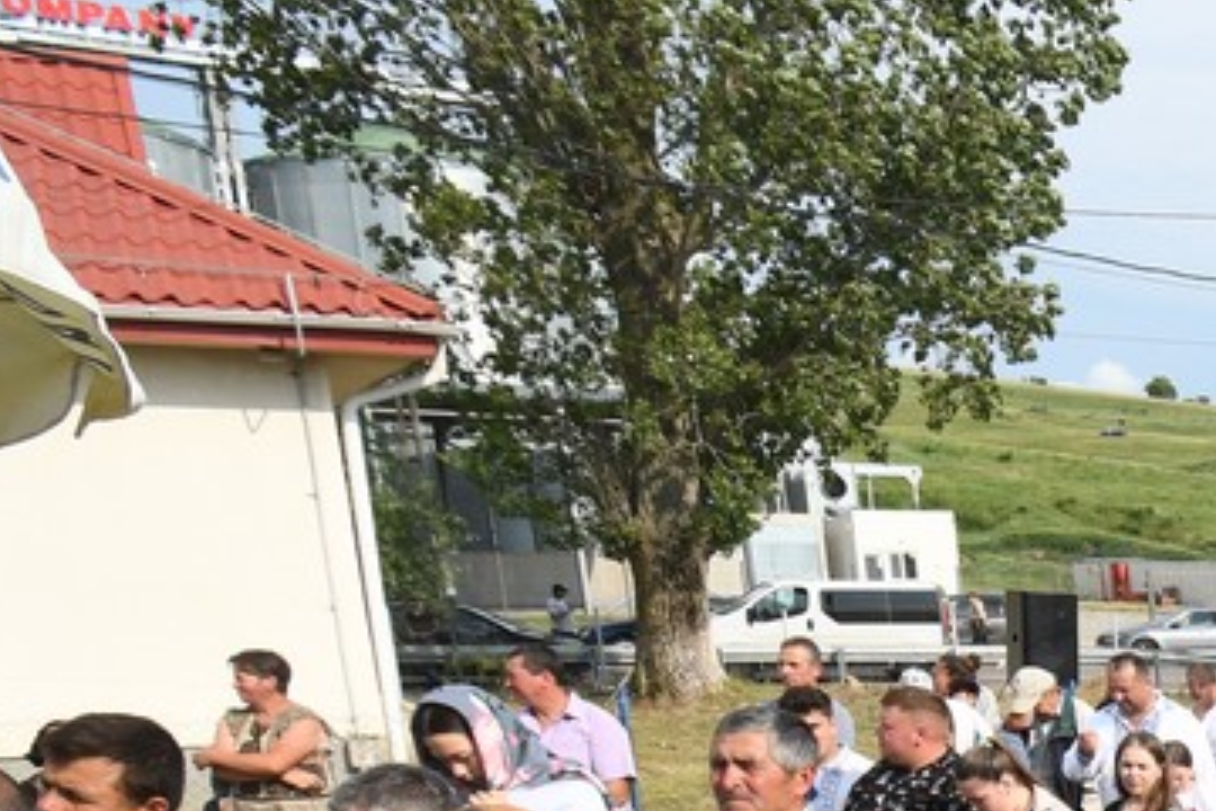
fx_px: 1689
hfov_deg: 28.3
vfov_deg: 24.5
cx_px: 1760
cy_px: 970
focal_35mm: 50
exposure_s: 1/1000
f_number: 7.1
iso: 400
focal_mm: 10
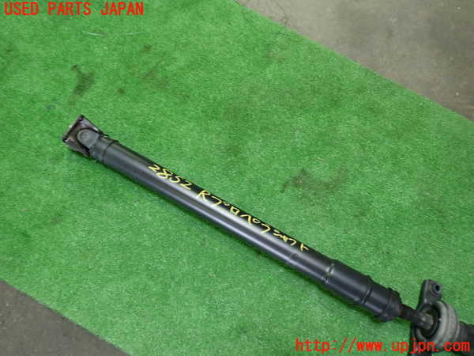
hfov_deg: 60.0
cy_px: 178
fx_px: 411
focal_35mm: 30
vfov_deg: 46.8
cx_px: 237
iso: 320
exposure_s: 1/30
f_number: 2.3
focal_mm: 5.4
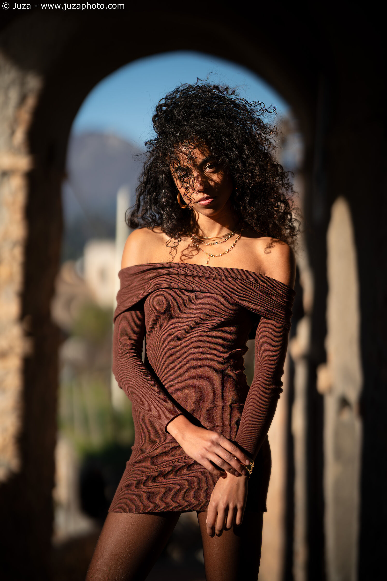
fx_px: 1370
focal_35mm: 85
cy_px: 290
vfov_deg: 23.9
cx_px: 194
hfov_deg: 16.1
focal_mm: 85
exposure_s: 1/6400
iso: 100
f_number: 1.4
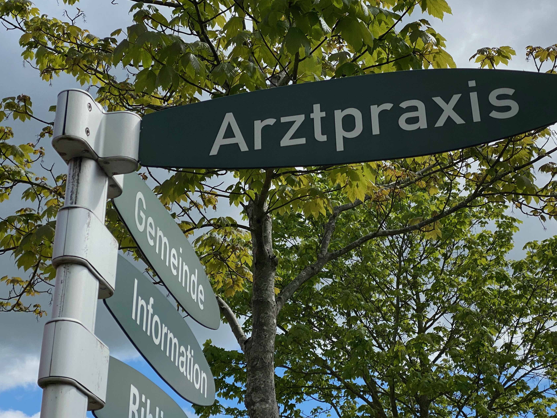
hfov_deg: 31.1
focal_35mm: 62
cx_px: 322
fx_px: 998
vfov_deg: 23.6
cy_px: 187
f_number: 2
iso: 20
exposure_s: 1/2817
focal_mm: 6
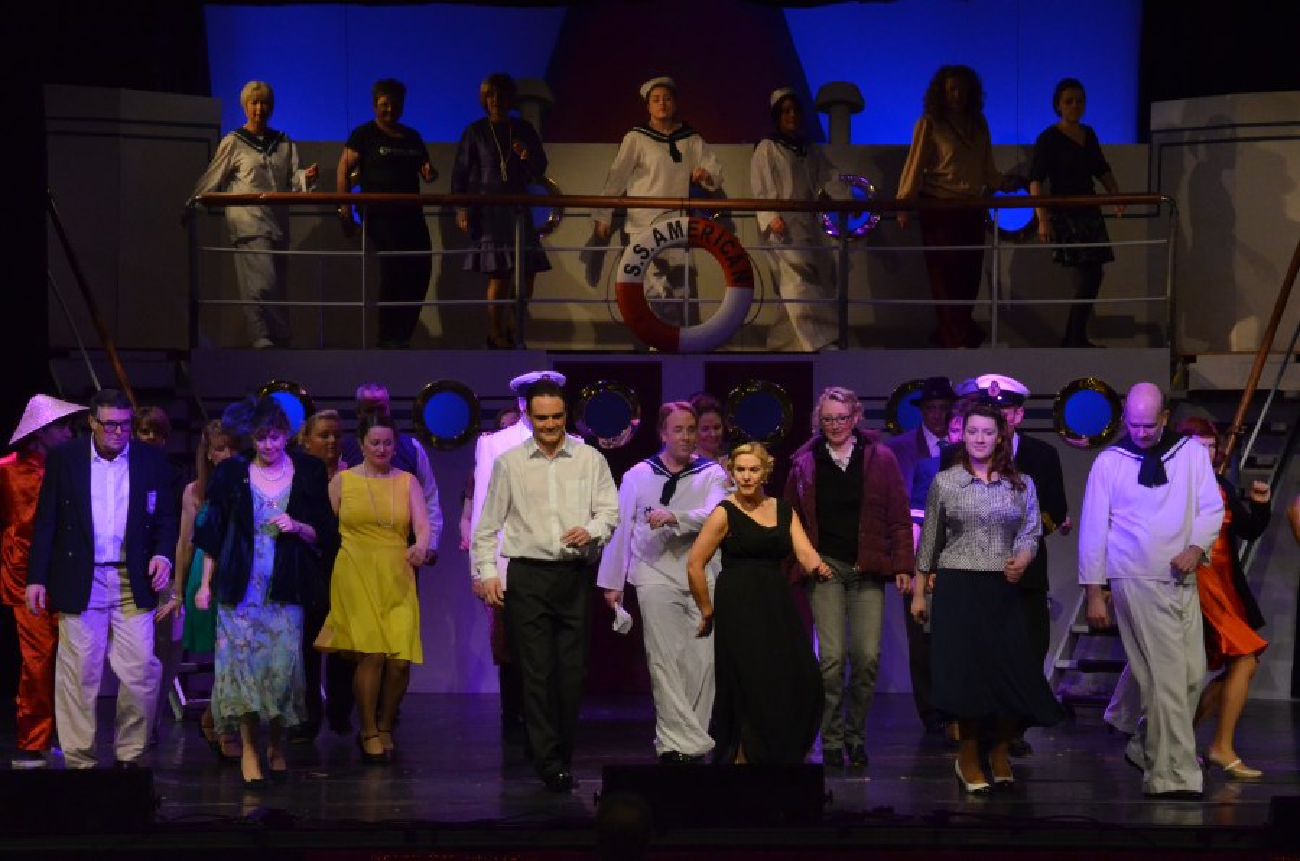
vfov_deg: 9.9
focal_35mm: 138
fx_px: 4973
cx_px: 650
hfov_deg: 14.9
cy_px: 430
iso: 3200
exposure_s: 1/125
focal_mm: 92
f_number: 13
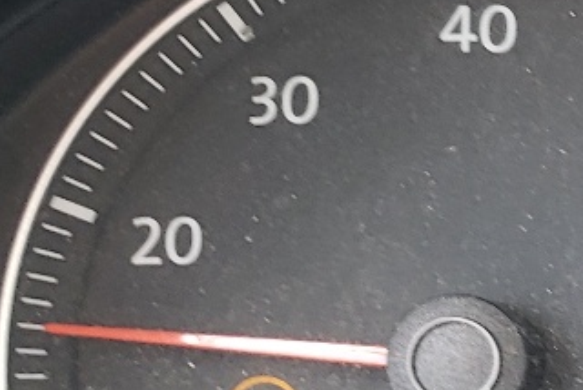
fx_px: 2188
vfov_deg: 10.1
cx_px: 1166
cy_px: 355
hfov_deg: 13.1
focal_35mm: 135
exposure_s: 1/60.2
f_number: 1.5
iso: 61
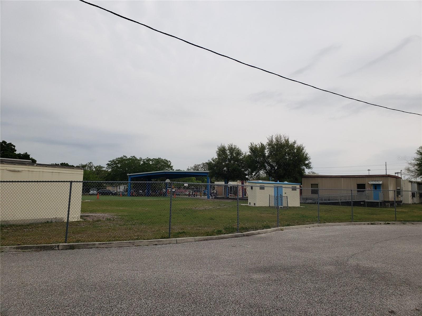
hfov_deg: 67.3
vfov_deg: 53.1
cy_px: 158
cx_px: 211
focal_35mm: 26
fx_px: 317
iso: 50
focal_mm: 4.3
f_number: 2.4
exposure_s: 1/563
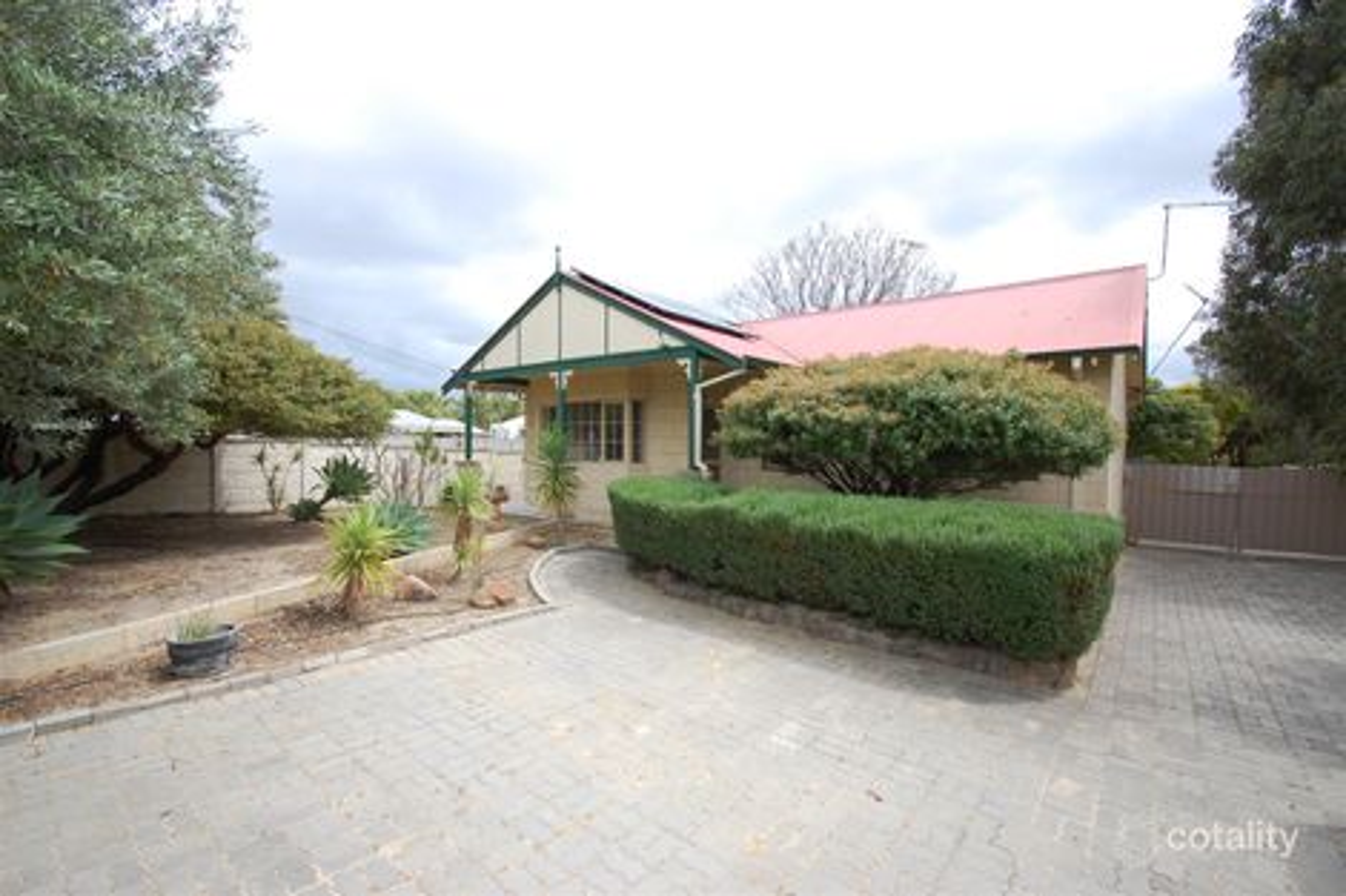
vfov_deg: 77.3
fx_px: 561
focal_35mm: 15
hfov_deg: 100.4
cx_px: 673
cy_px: 448
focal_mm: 10
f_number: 8
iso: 200
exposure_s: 1/250
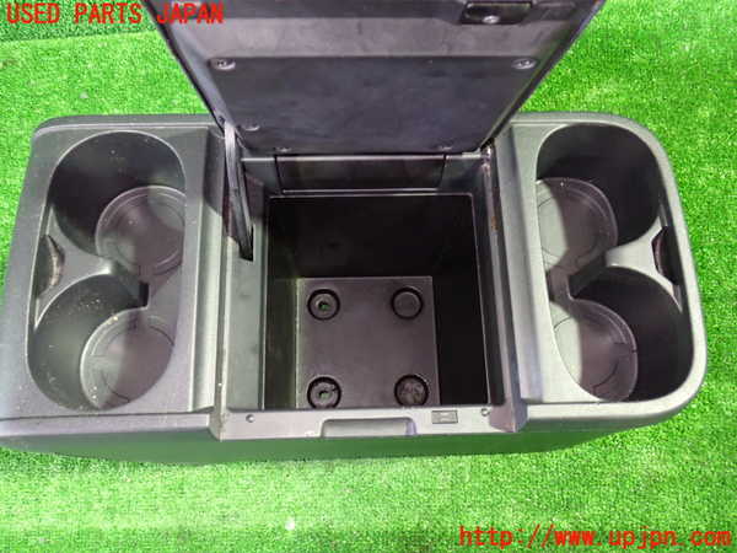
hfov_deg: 60.0
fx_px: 639
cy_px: 276
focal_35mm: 30
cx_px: 368
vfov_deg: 46.8
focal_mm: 5.4
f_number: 2.3
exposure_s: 1/15
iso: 800
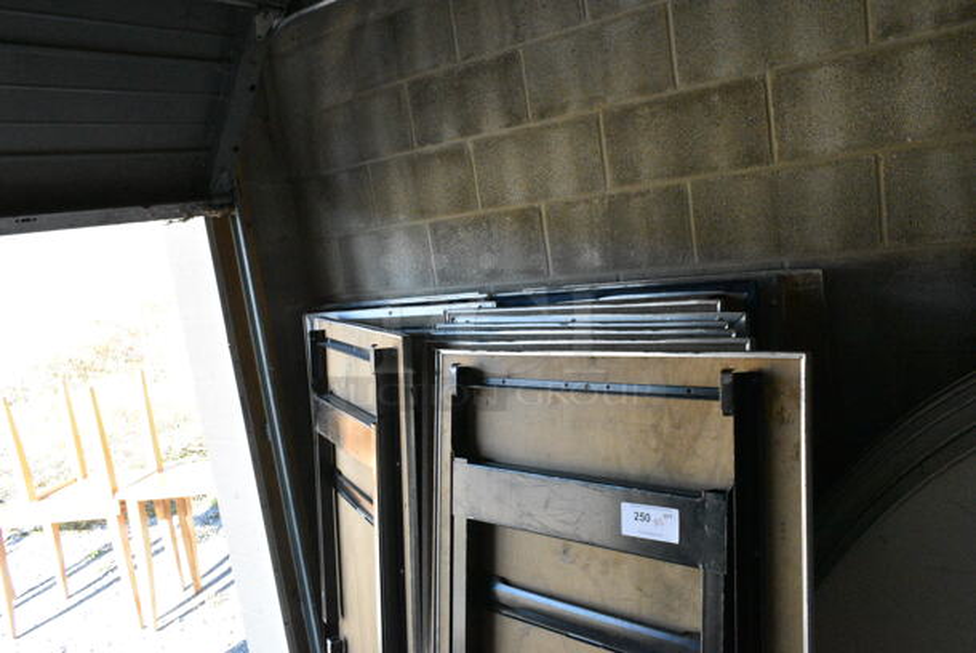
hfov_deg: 67.3
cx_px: 488
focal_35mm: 27
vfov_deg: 48.0
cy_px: 326
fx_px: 733
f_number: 10
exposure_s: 1/400
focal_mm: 18
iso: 6400
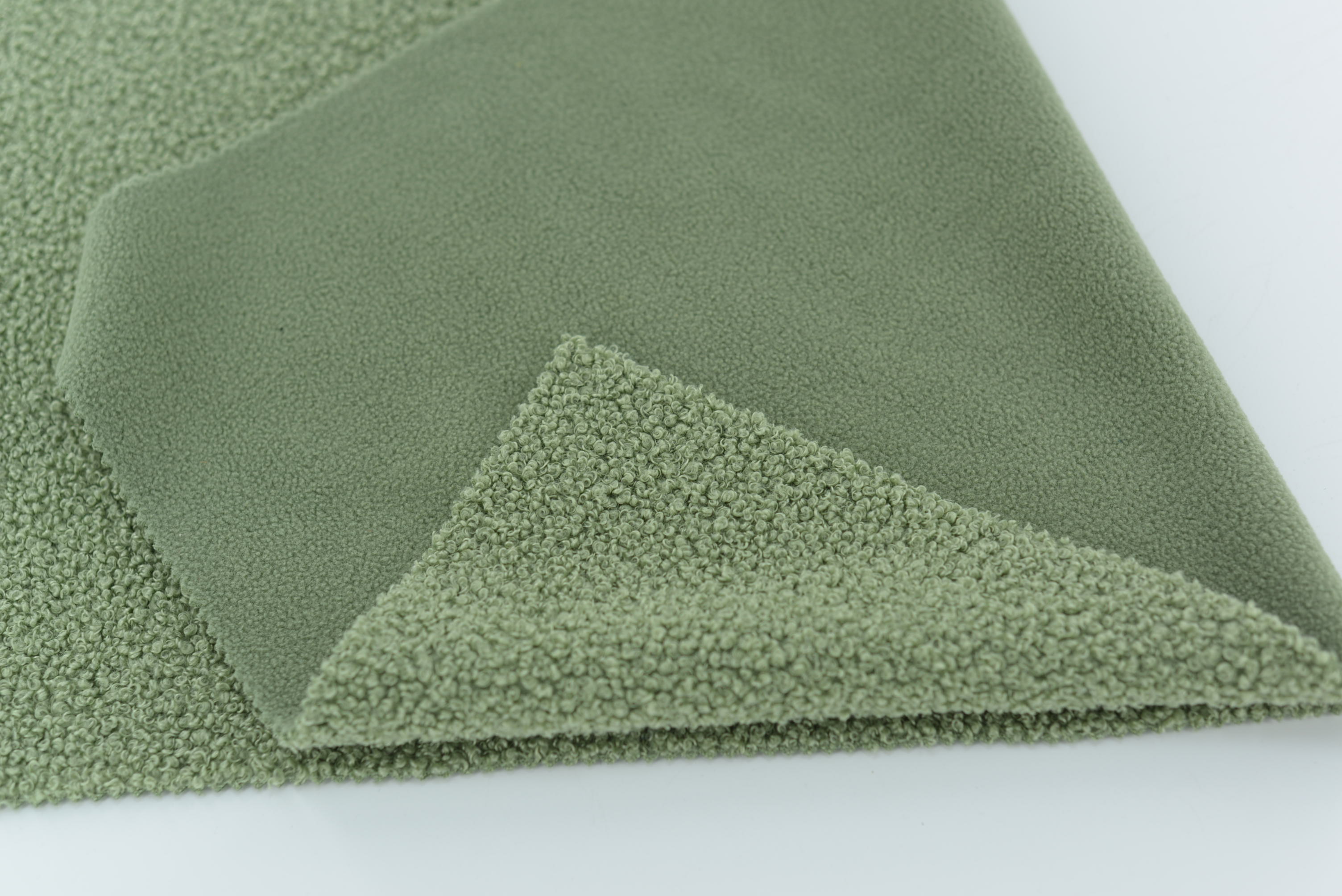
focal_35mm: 50
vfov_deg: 27.0
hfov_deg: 39.6
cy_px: 448
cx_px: 671
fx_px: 1865
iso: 100
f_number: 3.5
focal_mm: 50
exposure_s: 1/125
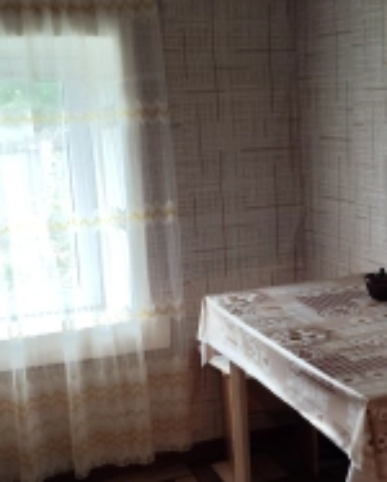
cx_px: 298
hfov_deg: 24.7
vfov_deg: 30.9
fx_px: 872
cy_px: 260
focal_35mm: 61
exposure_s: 1/50
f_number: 1.79
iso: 100
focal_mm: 4.71
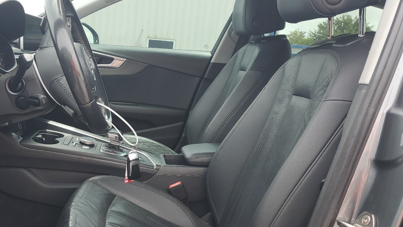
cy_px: 143
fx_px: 385
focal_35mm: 36
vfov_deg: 32.7
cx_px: 156
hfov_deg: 54.8
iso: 50
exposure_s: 1/556
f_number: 1.5
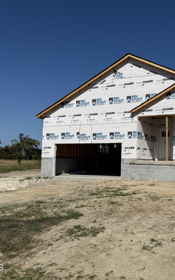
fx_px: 259
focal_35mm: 34
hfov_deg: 36.4
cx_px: 131
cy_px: 140
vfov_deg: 56.7
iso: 80
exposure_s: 1/11905
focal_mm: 6.76
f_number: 1.78
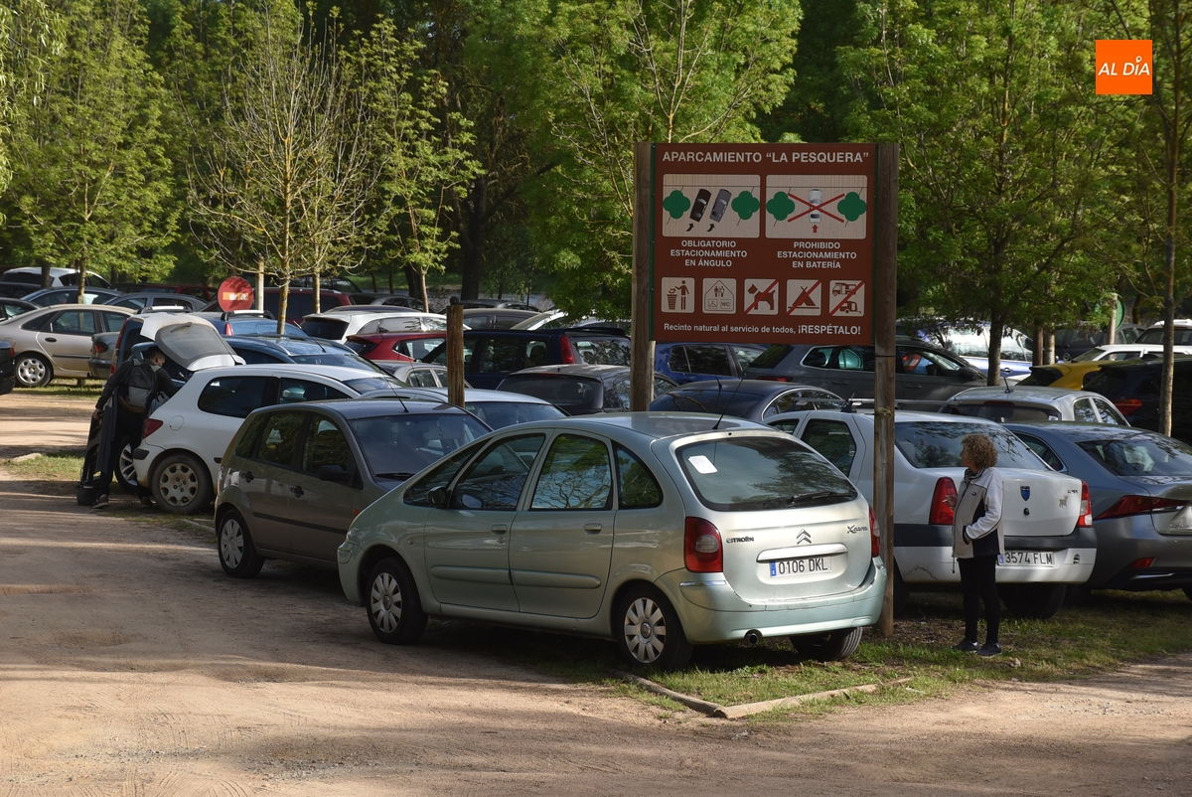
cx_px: 596
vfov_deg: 11.4
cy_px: 398
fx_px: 3976
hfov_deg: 17.0
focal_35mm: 120
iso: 200
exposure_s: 1/320
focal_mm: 80
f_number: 9
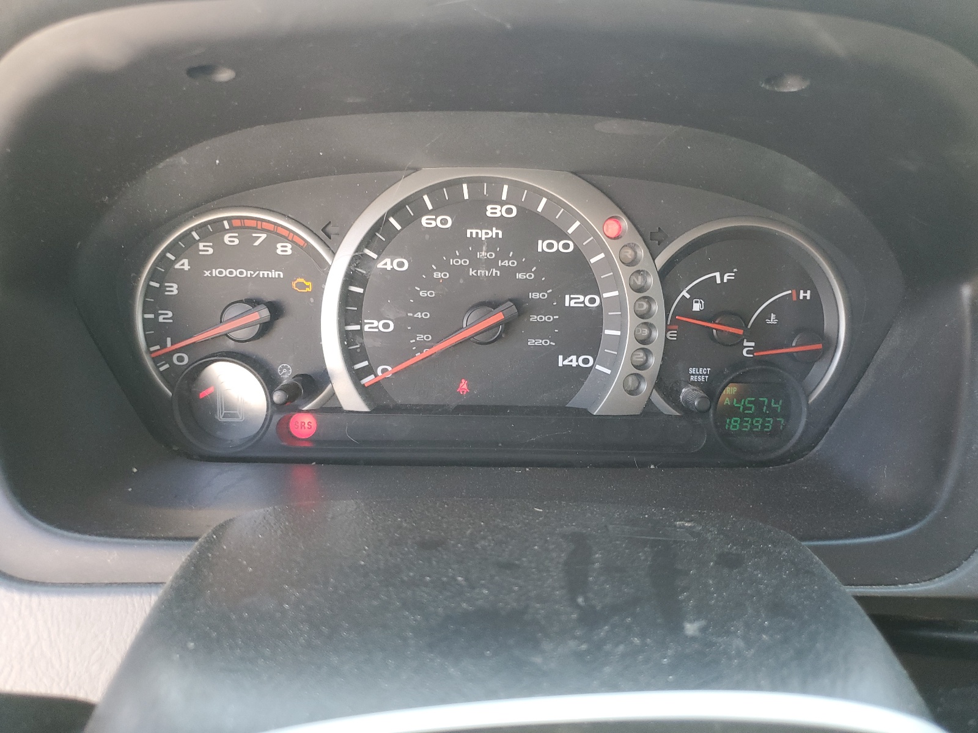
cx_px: 489
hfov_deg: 67.3
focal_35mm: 26
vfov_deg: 53.1
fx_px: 735
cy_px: 366
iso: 97
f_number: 1.5
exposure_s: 1/120
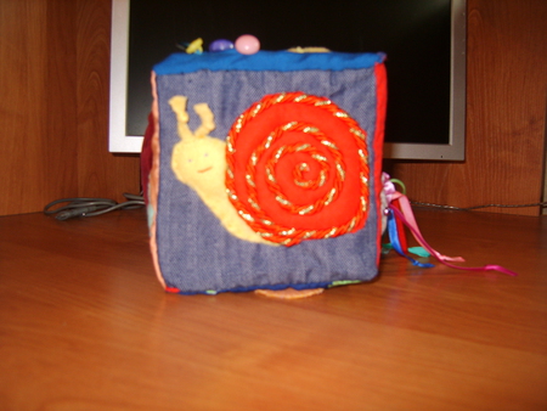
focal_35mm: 35
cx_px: 274
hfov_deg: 52.6
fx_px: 553
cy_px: 206
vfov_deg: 40.7
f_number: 2.8
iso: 100
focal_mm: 7.4
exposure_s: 1/30
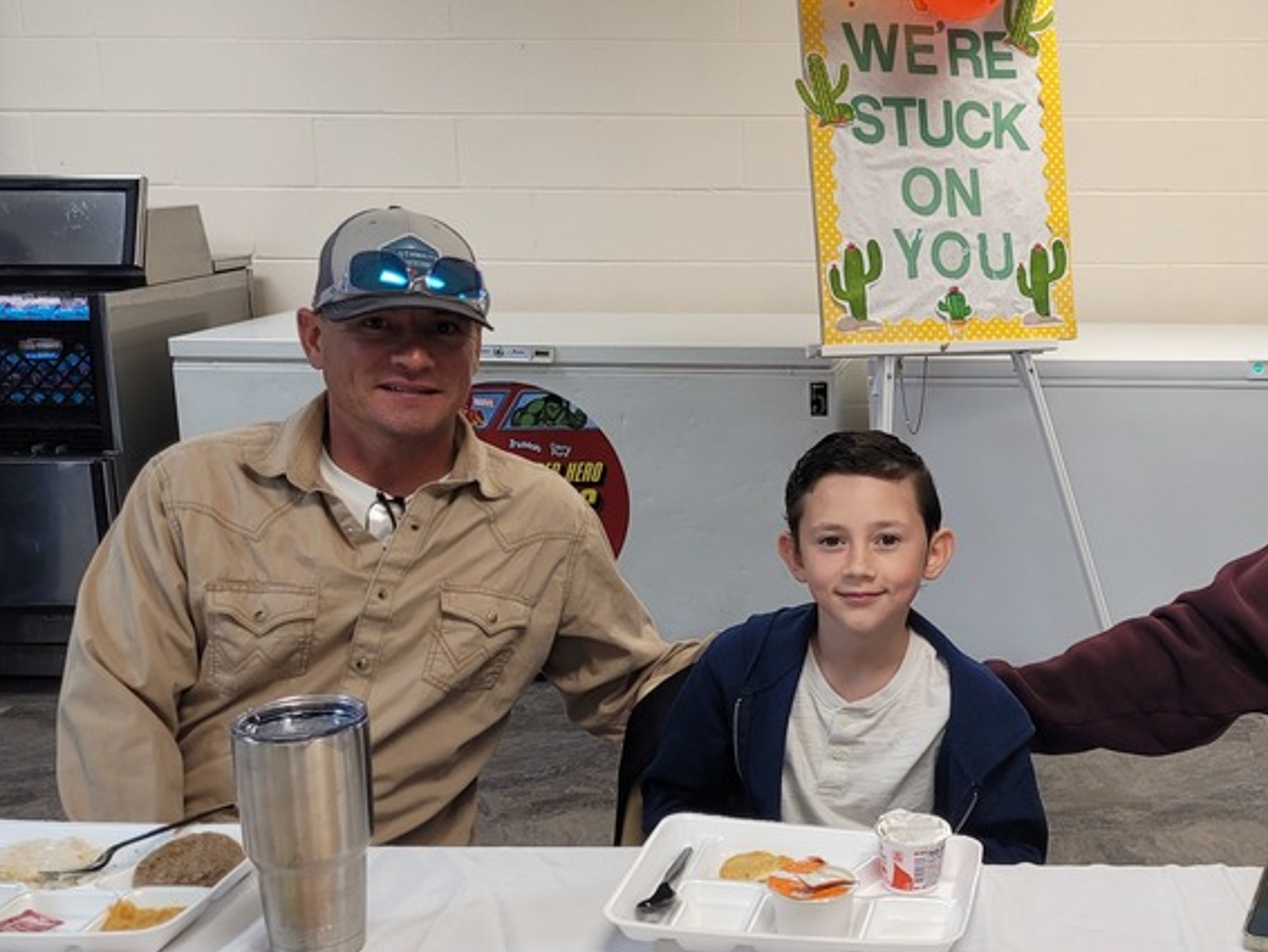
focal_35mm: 47
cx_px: 1010
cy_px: 520
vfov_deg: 30.9
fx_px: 1722
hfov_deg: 38.9
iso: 160
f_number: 1.8
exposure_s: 1/120
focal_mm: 5.4
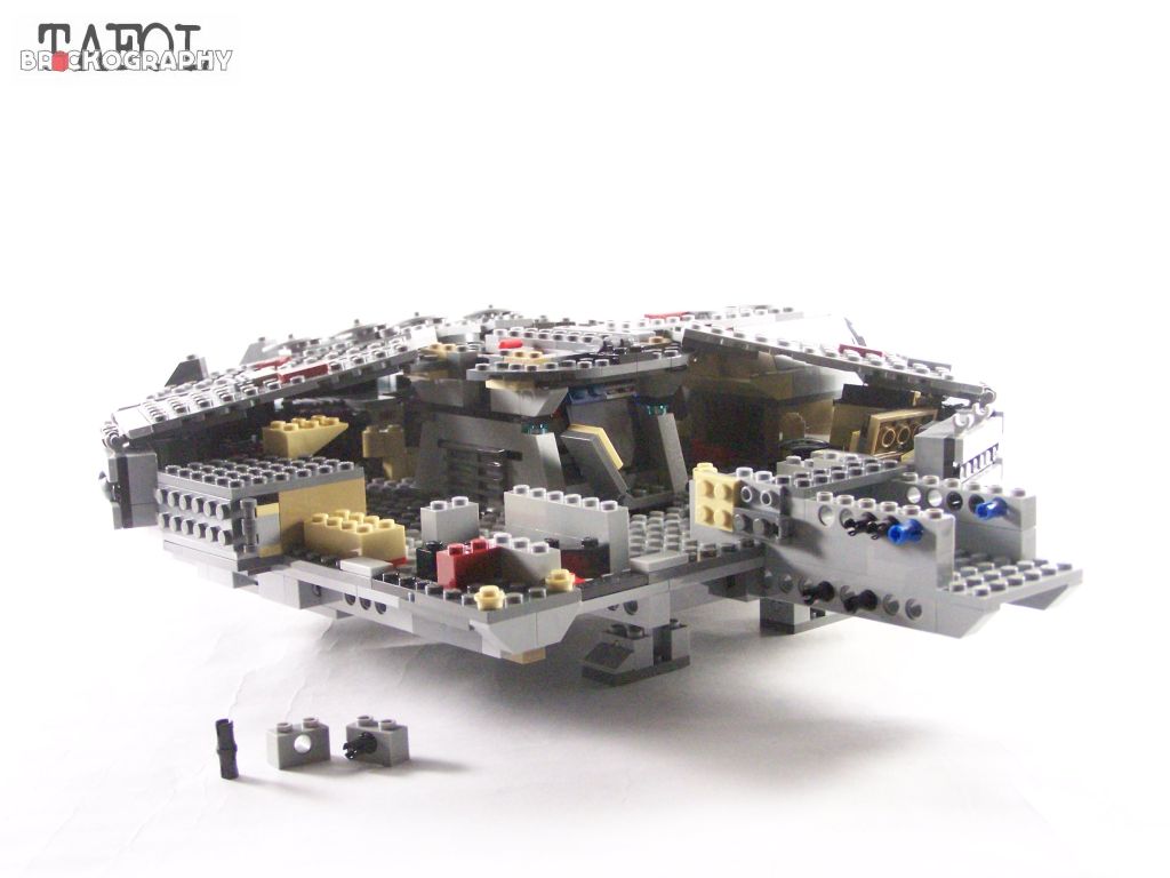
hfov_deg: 34.3
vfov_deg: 26.1
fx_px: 1893
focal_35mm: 56
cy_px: 439
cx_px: 585
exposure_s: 1/45
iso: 400
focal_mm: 9.3
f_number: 3.1
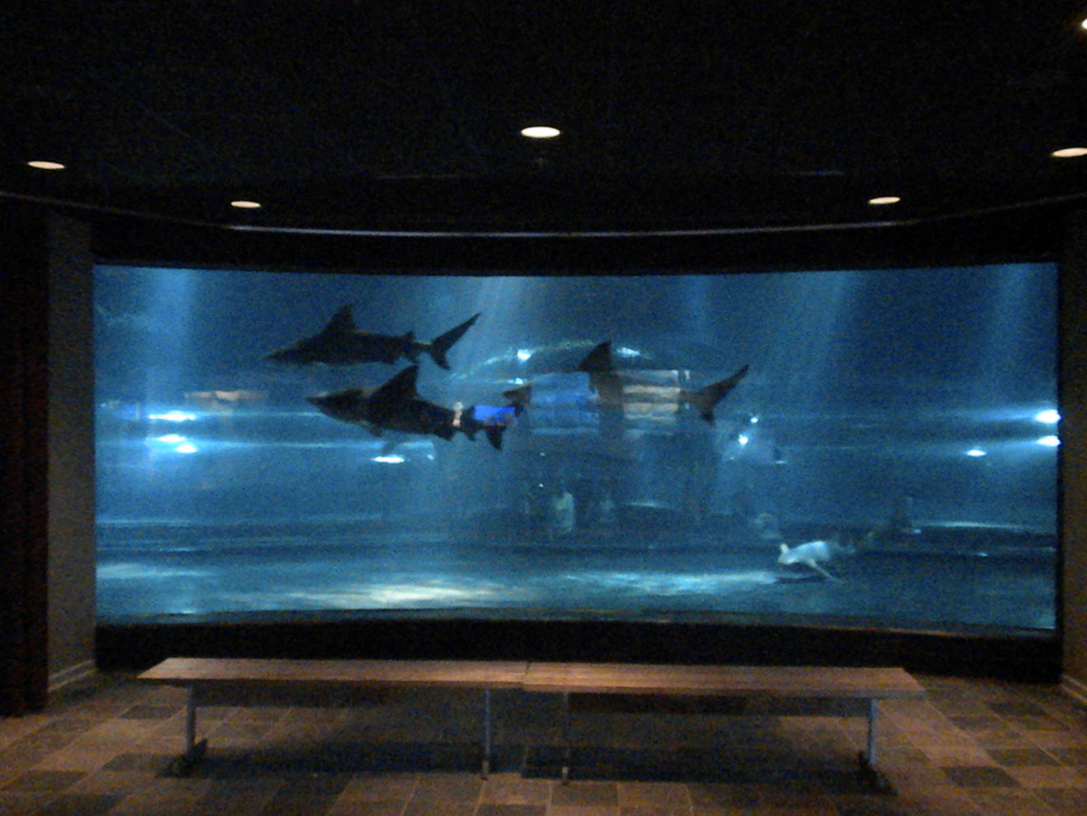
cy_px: 408
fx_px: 1162
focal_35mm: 37
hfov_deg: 50.1
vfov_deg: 38.7
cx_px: 544
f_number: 3.5
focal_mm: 6.6
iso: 3200
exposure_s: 1/15
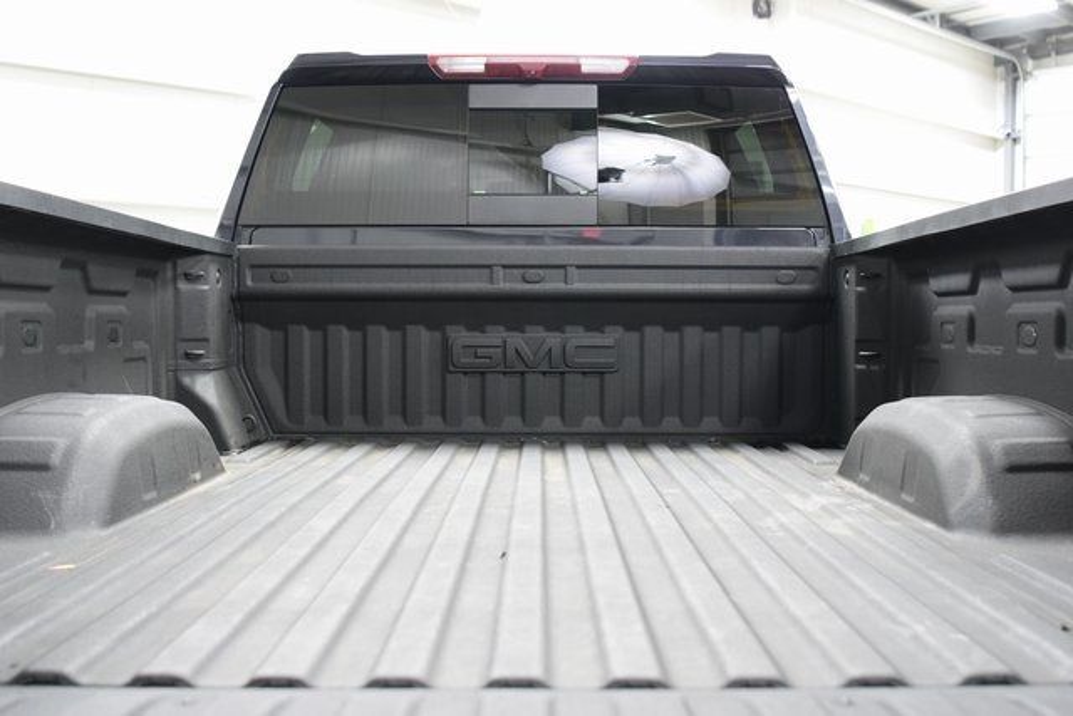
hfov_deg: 53.1
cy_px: 358
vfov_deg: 36.9
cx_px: 536
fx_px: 1073
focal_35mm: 36
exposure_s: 1/40
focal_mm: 24
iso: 1600
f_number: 2.8
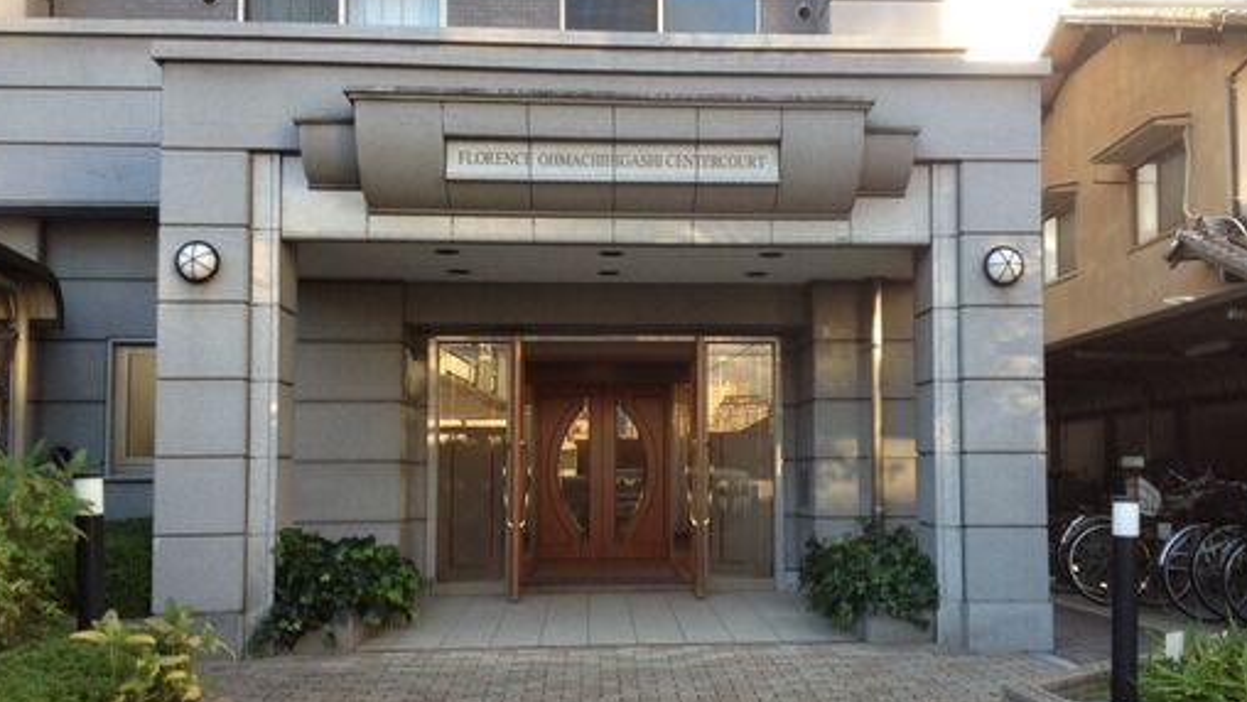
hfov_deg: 45.4
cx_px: 705
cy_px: 403
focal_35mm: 45
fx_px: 1488
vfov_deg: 26.5
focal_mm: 4.28
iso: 80
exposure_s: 1/120
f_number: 2.4
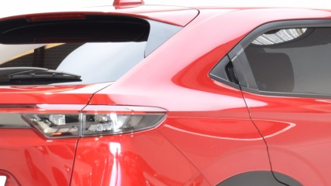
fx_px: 1930
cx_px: 272
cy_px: 127
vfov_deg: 5.5
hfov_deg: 9.8
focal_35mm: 220
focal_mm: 40
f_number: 10
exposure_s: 1/2.5
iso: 100
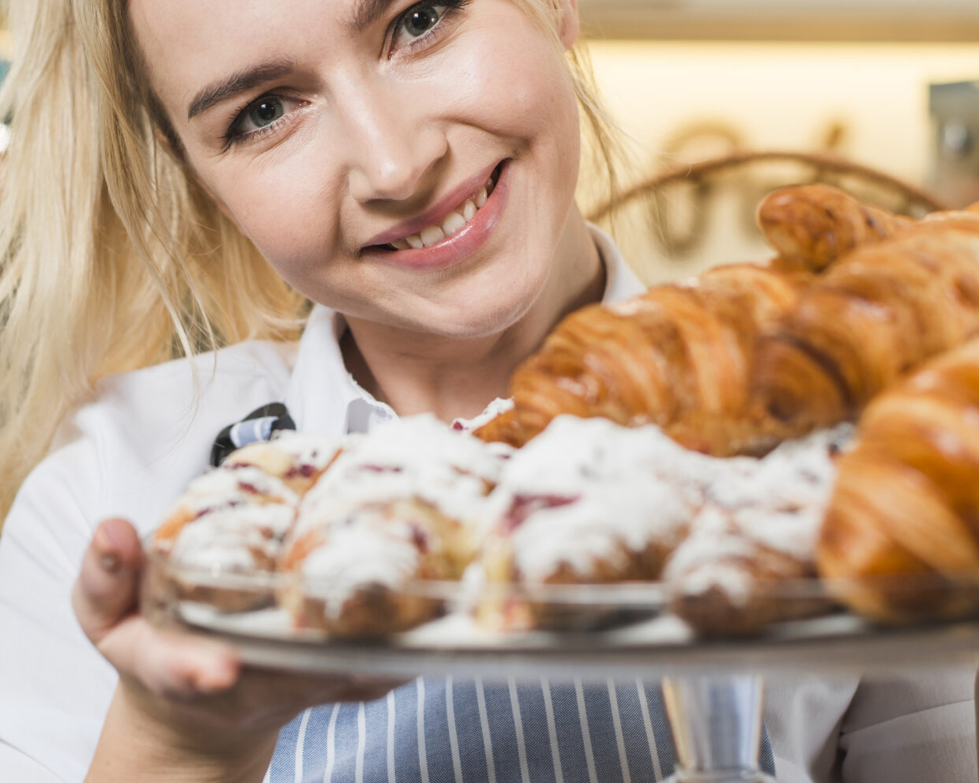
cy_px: 265
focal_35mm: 97
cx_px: 360
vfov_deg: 15.8
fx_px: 2810
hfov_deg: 19.7
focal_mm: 50
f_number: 3.2
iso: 400
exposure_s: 1/160
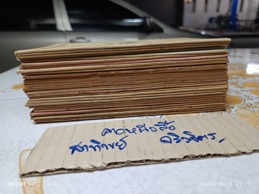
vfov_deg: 56.8
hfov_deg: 71.6
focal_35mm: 24
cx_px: 130
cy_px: 97
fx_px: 180
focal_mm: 5.31
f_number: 1.7
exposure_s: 1/25
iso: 1100
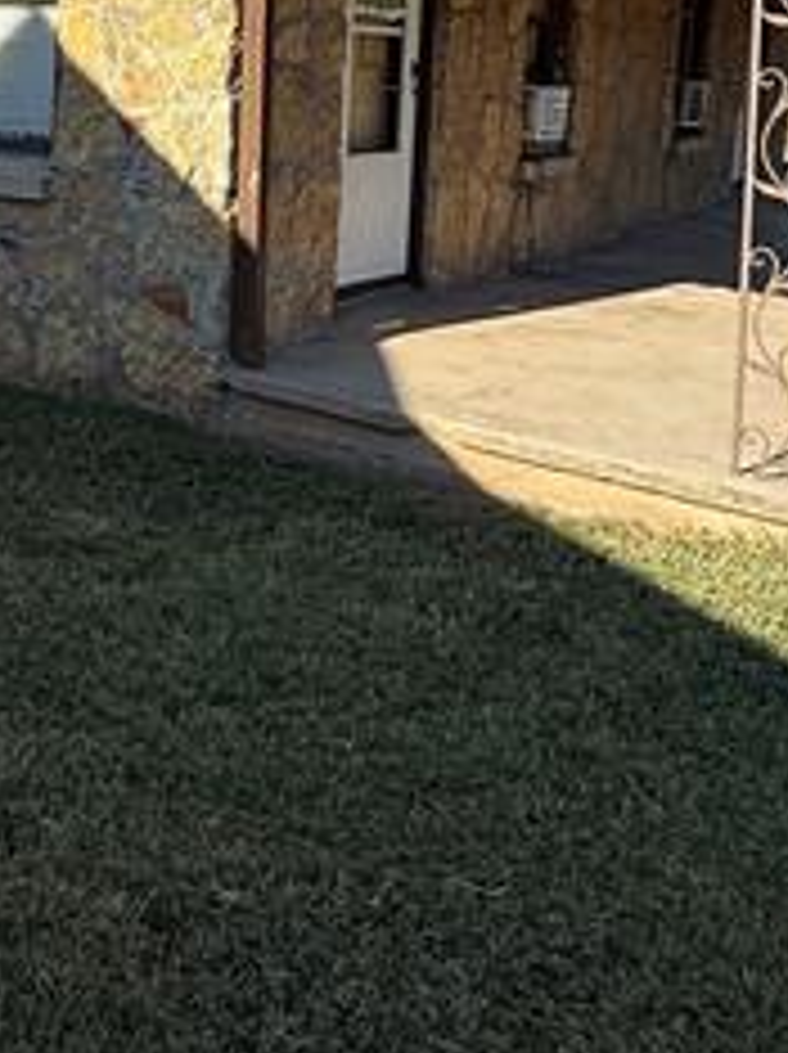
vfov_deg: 38.8
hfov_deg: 29.2
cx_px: -23
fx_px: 1399
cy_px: 130
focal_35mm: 46
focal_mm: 2.22
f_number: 2.2
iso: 50
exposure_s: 1/1656
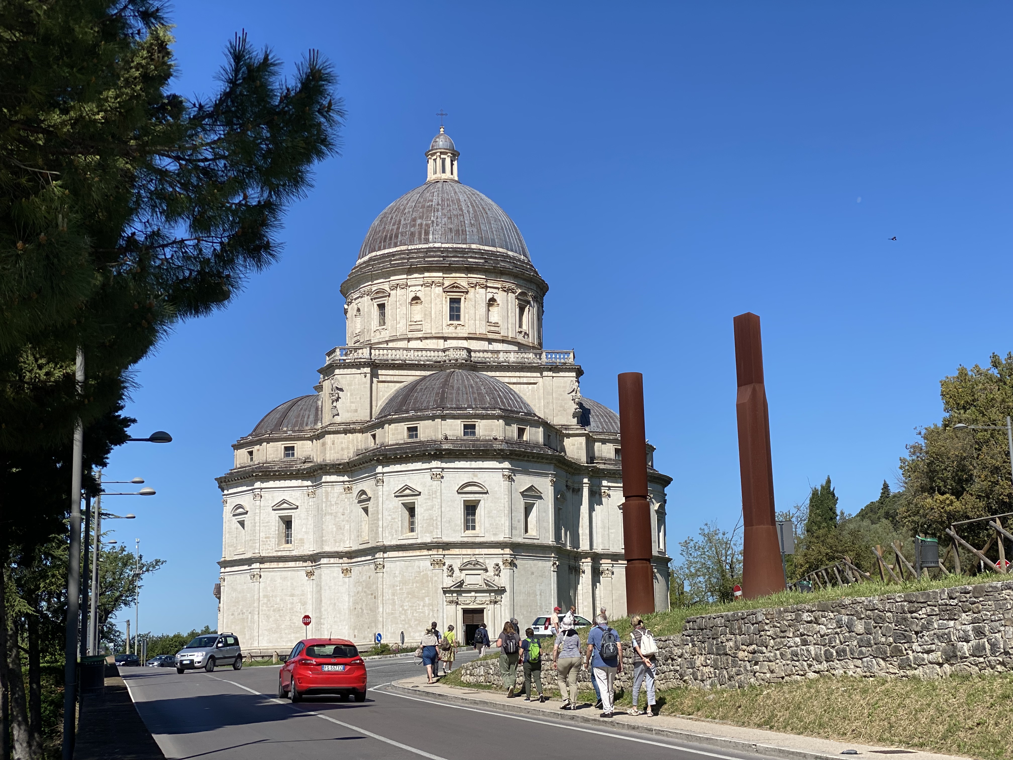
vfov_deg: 28.0
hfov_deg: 36.8
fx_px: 1522
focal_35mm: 52
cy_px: 380
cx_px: 506
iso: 20
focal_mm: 6
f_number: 2
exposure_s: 1/2398
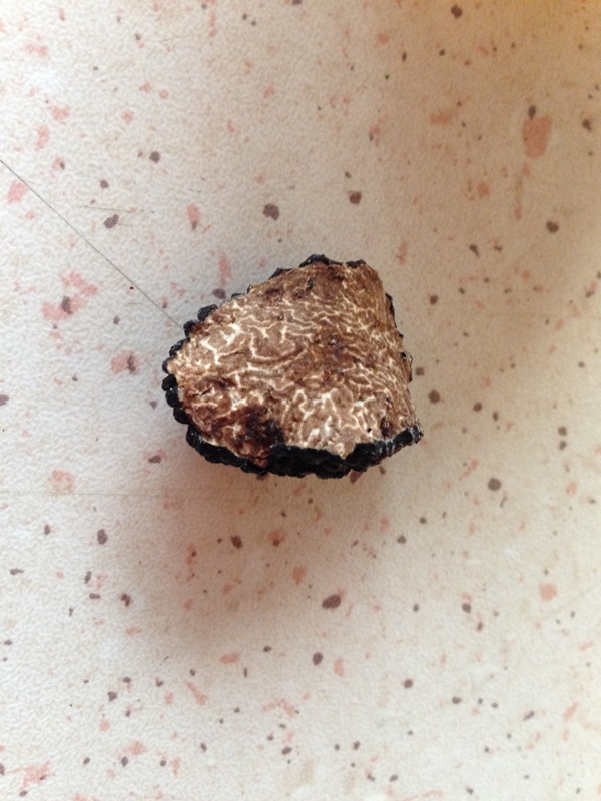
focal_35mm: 33
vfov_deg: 55.4
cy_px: 400
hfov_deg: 42.9
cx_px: 300
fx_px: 764
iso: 320
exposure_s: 1/20
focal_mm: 4.12
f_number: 2.4
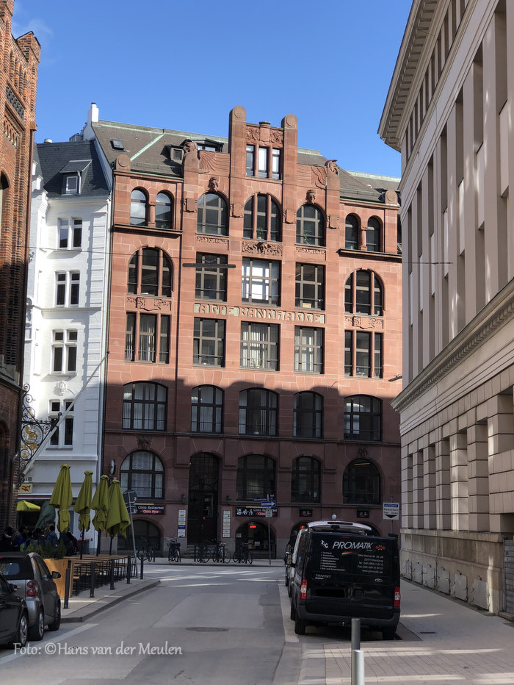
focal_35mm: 57
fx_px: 1127
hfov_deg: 25.7
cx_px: 257
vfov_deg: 33.8
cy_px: 342
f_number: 2.8
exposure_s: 1/375
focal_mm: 6.6
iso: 20
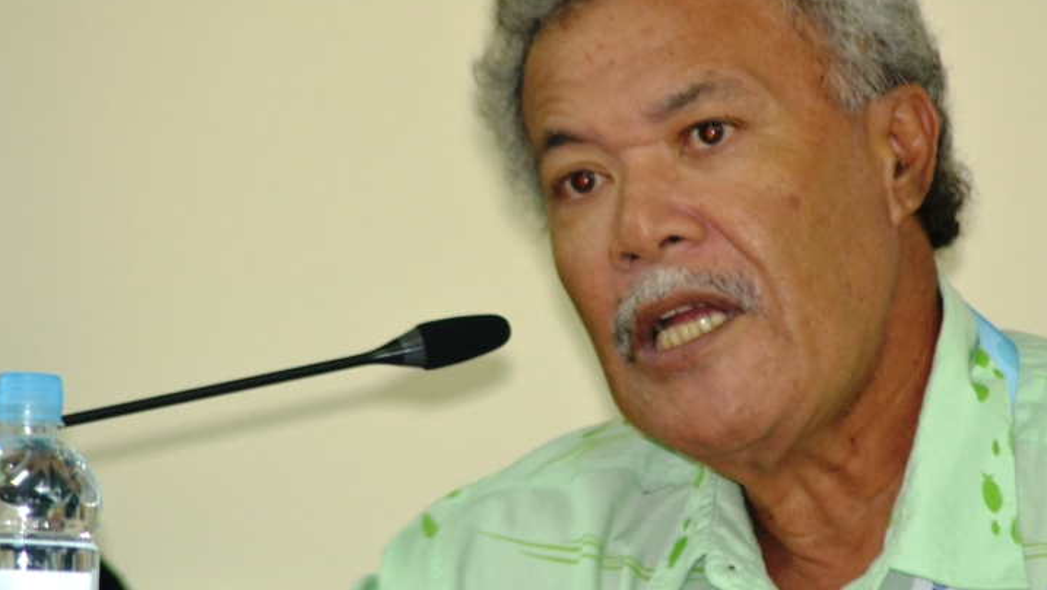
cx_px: 548
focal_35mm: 473
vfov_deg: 2.6
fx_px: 13137
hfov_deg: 4.6
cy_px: 243
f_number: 5.3
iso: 2500
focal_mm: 270
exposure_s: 1/60
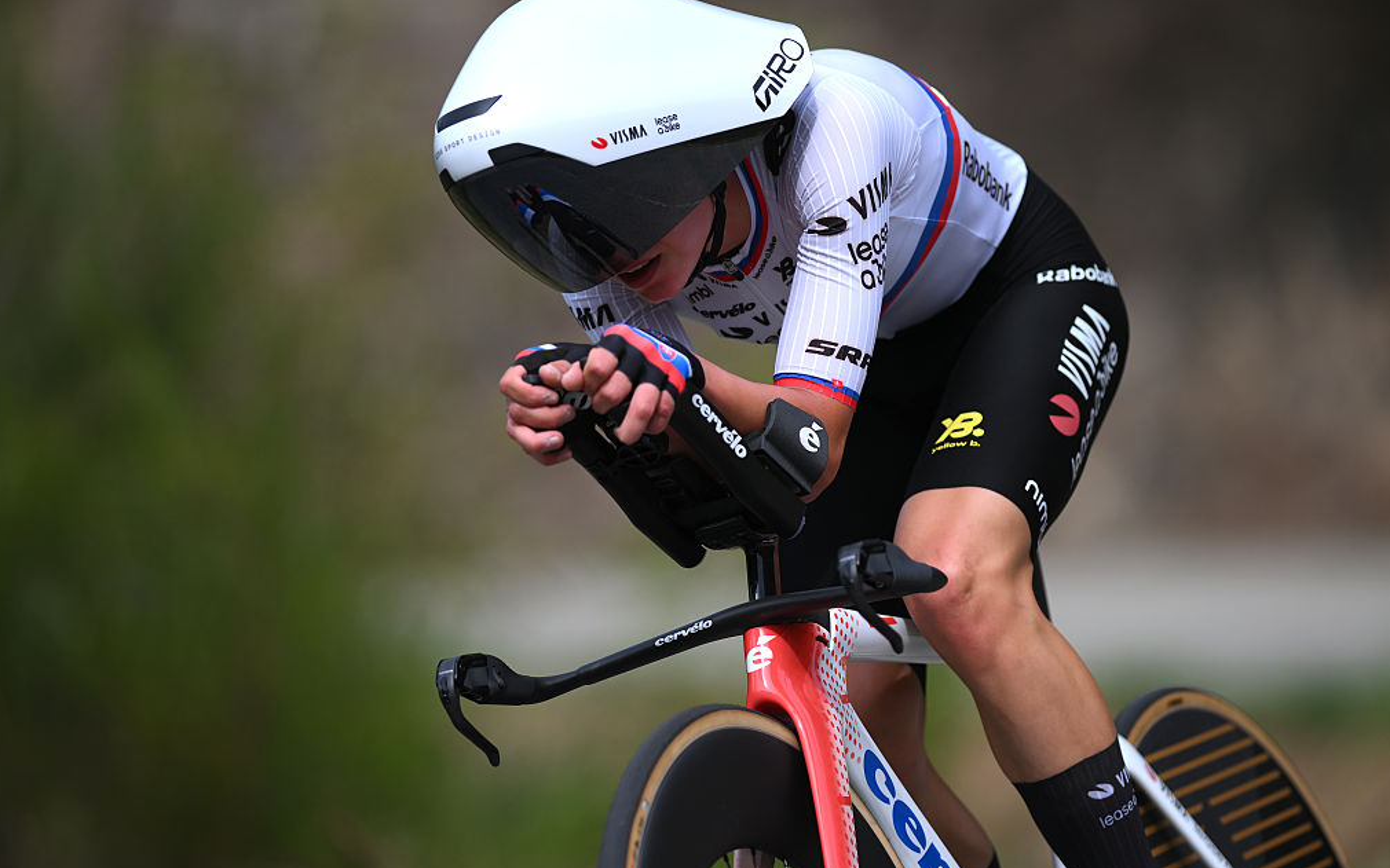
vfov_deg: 4.2
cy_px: 444
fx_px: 11742
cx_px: 695
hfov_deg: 6.8
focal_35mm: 310
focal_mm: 300
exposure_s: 1/3200
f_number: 3.2
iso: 200
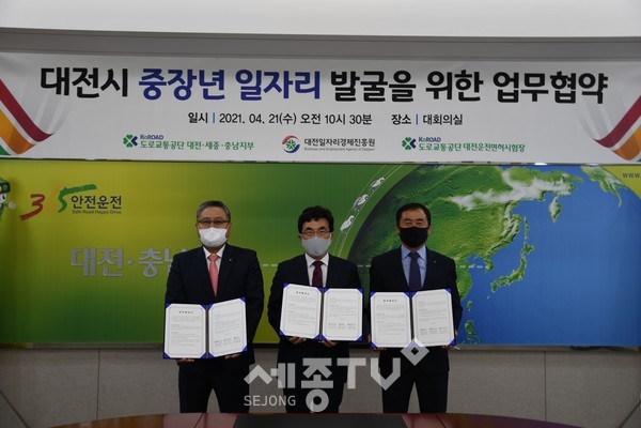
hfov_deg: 53.1
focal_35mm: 36
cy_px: 214
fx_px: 641
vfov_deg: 36.9
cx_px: 320
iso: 100
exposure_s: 1/40
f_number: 3
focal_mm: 24
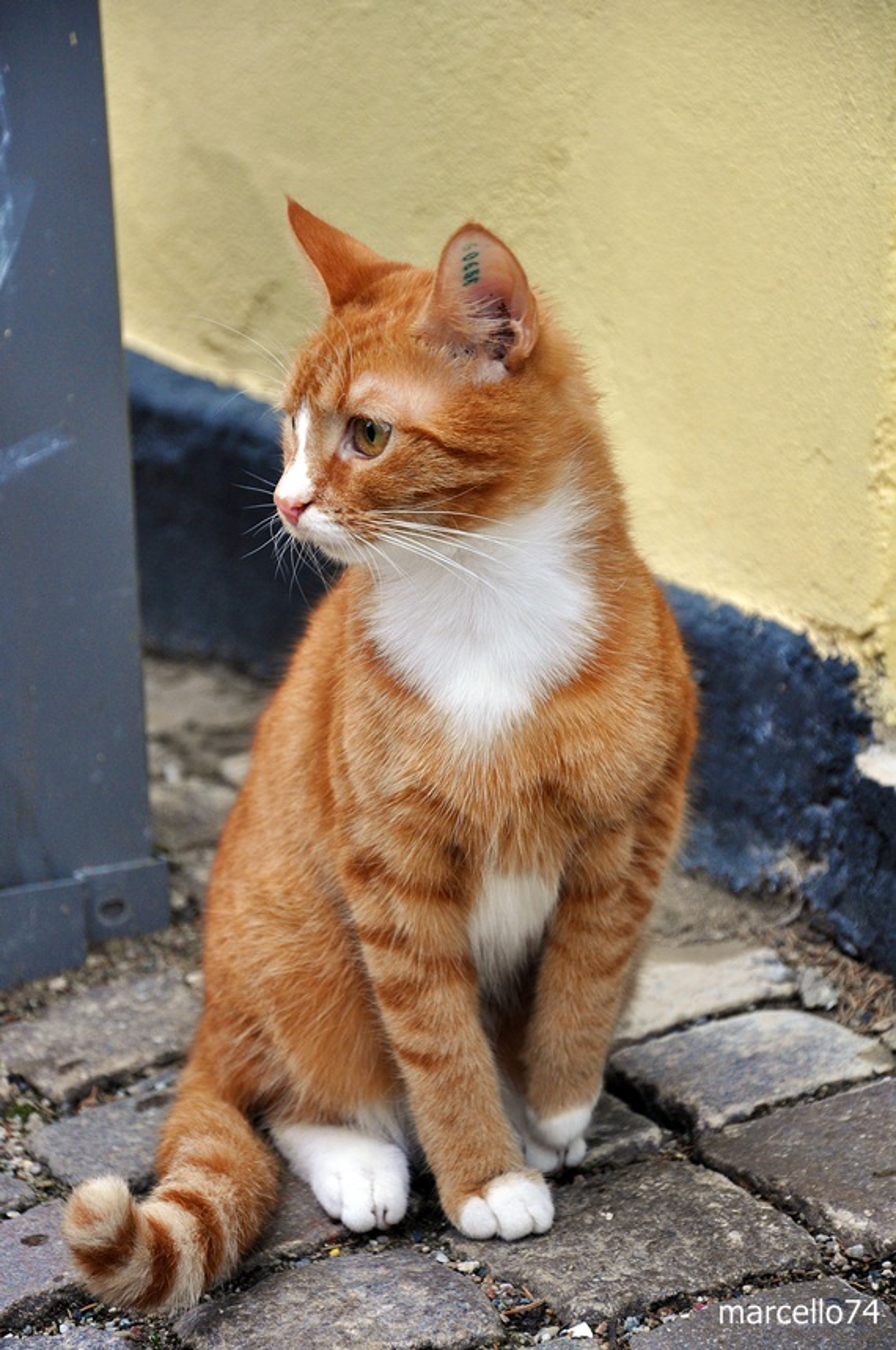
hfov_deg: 10.7
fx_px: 4771
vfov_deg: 16.1
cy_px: 675
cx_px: 448
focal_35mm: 128
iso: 450
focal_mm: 85
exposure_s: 1/60
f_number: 5.6
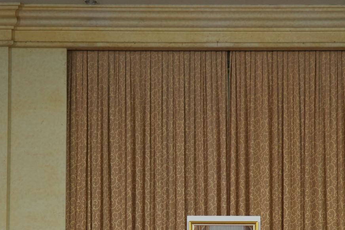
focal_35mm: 78
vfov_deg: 16.9
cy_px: 262
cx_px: 212
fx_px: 747
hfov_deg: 25.9
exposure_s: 1/125
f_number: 4
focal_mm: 34
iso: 1600
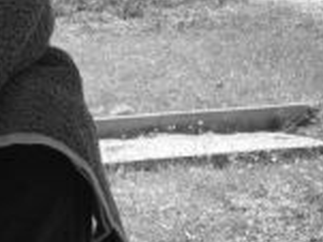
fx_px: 1175
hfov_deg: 14.3
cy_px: -70
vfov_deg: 11.5
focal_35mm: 126
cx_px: -203
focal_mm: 6.2
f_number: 4.3
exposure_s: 1/250
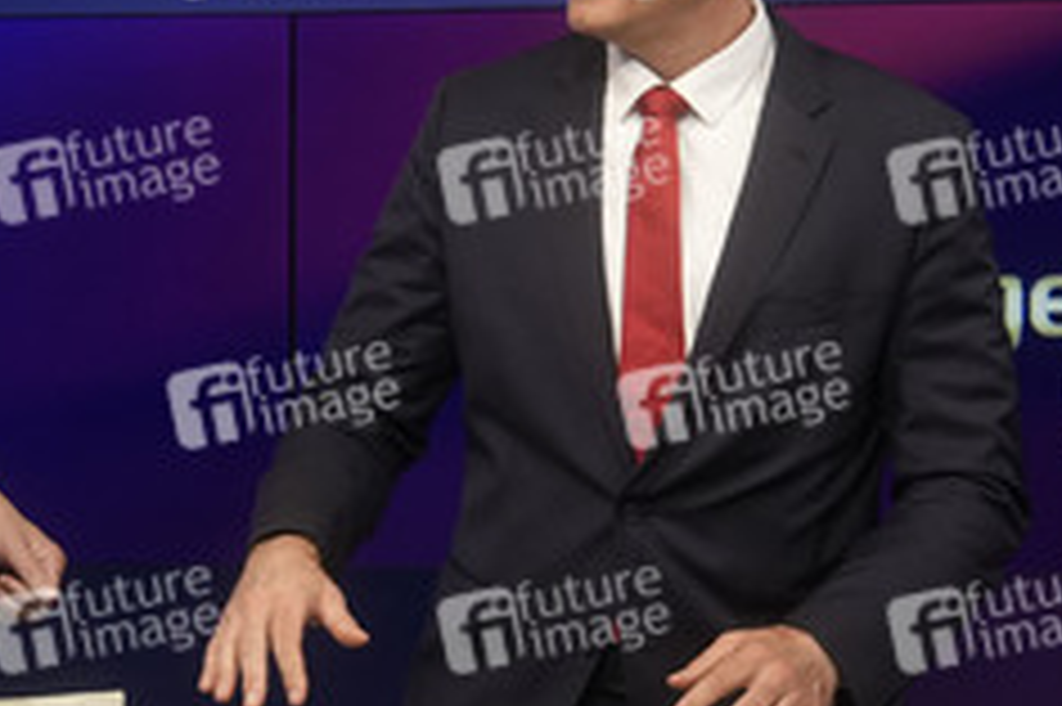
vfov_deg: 15.9
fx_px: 2535
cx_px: 164
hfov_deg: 23.2
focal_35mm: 86
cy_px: 283
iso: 640
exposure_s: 1/160
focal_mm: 30
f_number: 2.8
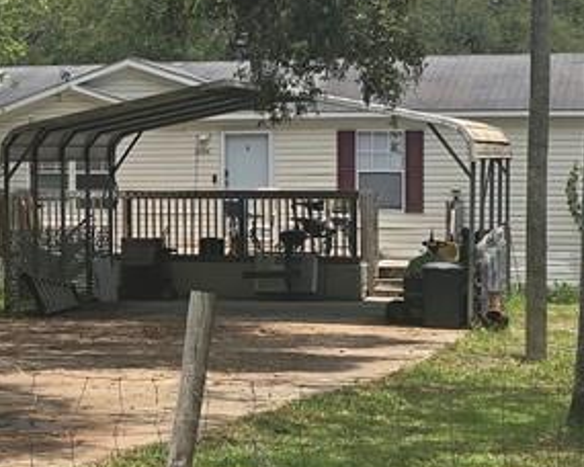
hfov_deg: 14.5
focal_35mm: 126
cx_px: -201
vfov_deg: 12.2
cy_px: 180
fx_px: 2178
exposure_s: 1/565
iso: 12
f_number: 1.7
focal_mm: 6.3
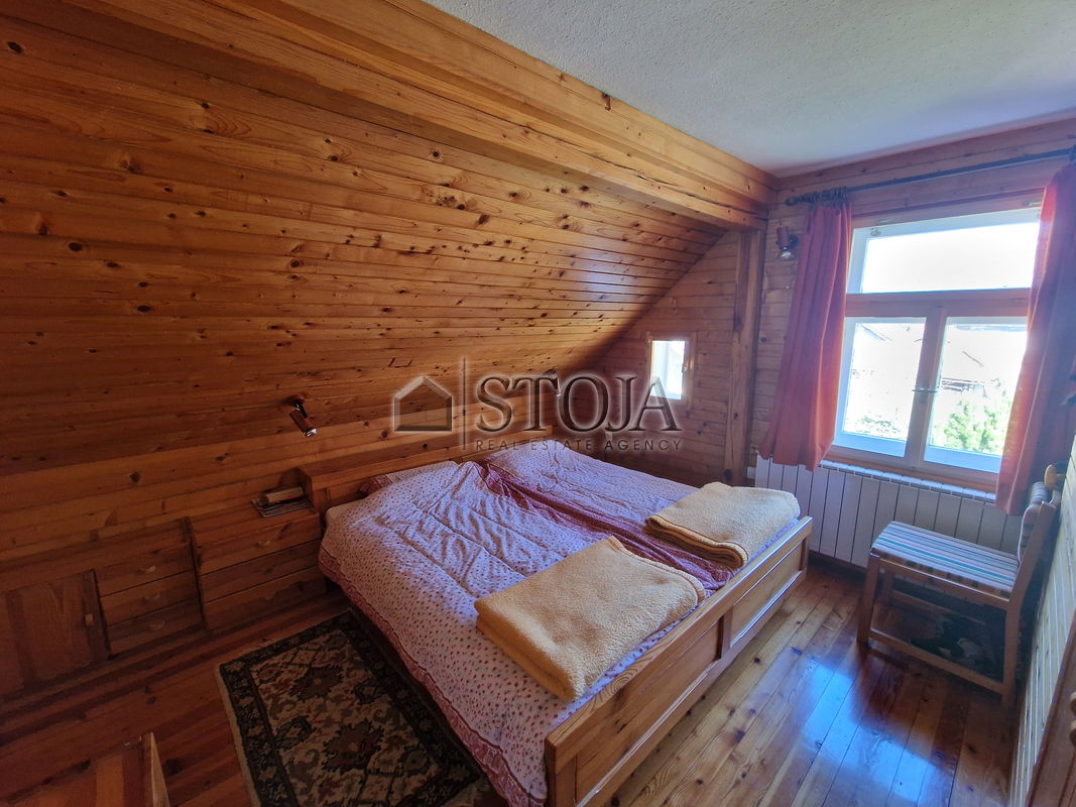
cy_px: 404
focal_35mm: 13
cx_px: 538
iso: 400
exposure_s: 1/60
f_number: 2.2
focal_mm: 2.2
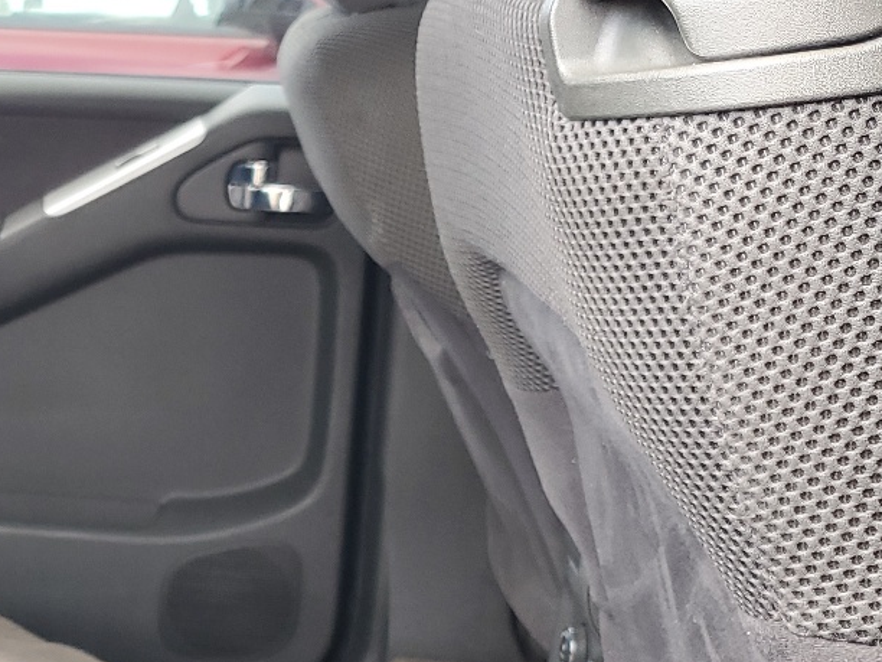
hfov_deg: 25.2
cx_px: -228
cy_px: 464
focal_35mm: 68
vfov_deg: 21.5
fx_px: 1733
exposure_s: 1/120
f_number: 1.5
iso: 58
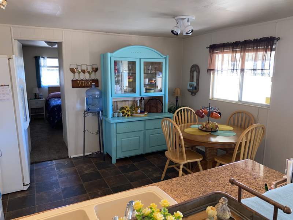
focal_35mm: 26
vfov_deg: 53.1
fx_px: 220
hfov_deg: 67.3
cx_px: 146
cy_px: 110
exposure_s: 1/36
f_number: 1.8
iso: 32
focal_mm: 4.25
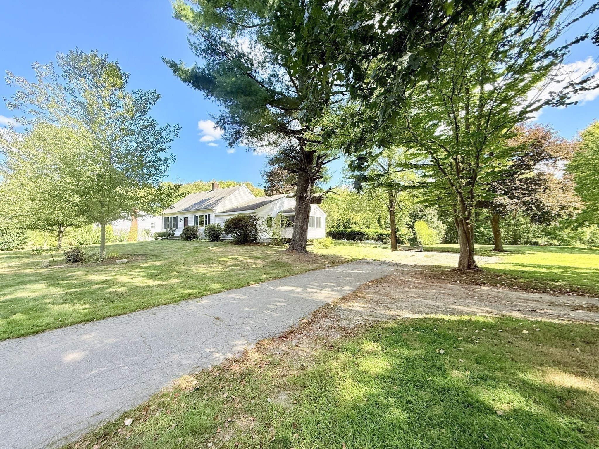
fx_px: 242
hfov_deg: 102.1
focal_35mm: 14
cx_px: 300
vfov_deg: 85.7
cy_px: 224
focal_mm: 2.22
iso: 50
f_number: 2.2
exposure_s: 1/427
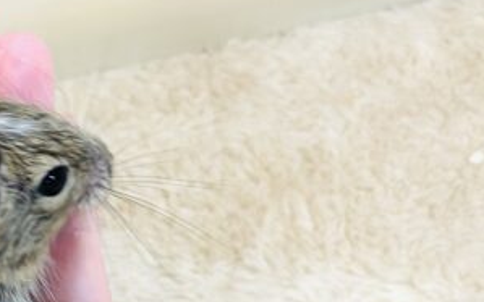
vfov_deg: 11.0
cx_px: 8
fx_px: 1557
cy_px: 318
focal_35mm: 118
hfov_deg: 17.3
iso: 125
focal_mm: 6
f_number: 2
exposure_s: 1/99
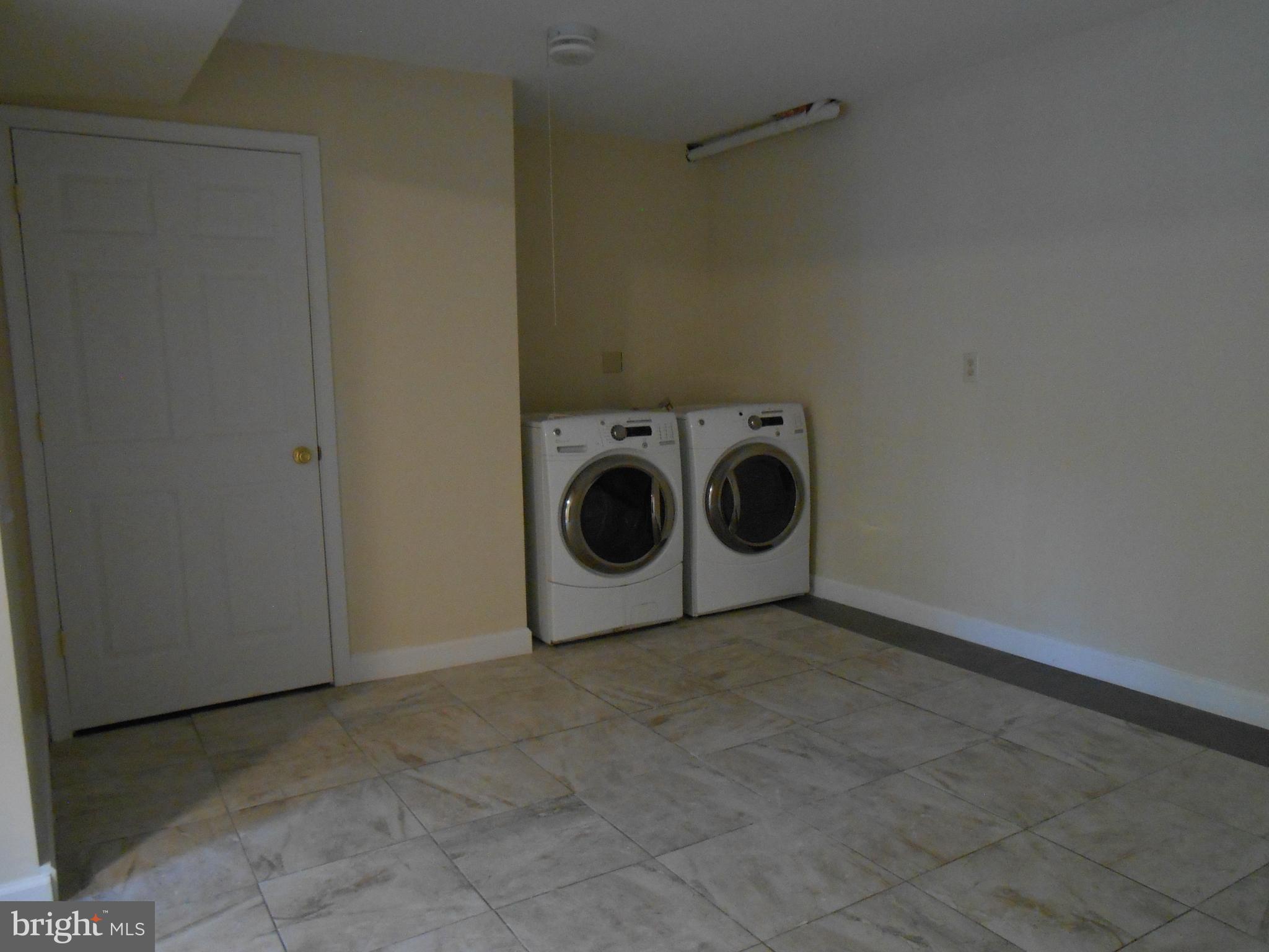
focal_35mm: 26
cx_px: 634
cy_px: 476
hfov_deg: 67.3
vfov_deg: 53.1
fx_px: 953
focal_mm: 4.6
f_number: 3.5
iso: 400
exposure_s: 1/8
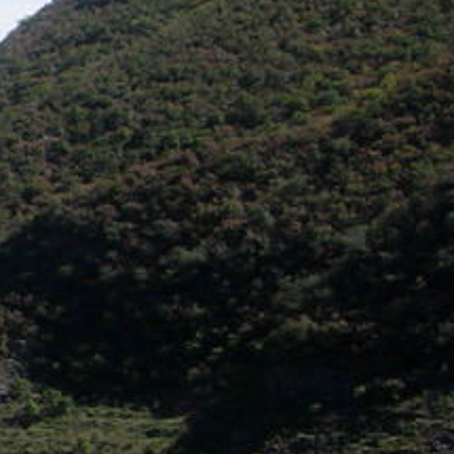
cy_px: 310
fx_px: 2641
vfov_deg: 9.8
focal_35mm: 178
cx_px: -750
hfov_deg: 8.7
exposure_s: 1/296
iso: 50
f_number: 5.4
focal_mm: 7.5
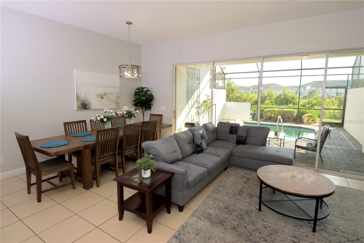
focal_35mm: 18
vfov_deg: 67.4
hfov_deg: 90.0
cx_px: 182
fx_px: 182
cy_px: 122
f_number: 13
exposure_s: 1/100
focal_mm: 12
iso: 800
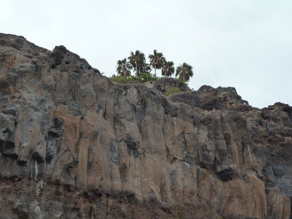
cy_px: 110
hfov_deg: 34.9
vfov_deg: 26.6
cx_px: 146
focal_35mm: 55
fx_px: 464
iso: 125
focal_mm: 9.1
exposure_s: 1/250
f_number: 3.9
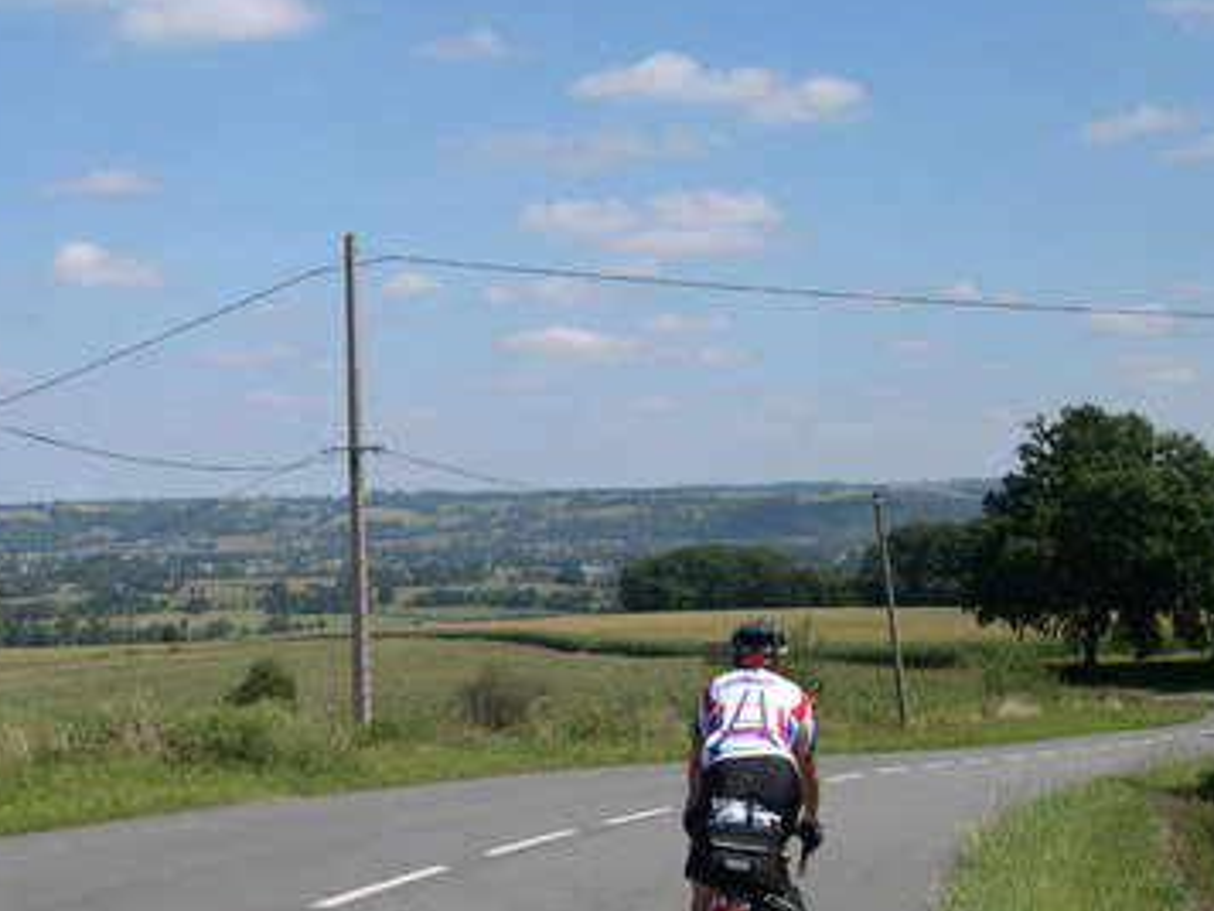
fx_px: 2245
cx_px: 314
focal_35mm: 64
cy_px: 672
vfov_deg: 22.7
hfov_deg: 29.8
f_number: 7.6
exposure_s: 1/226
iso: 100
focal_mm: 8
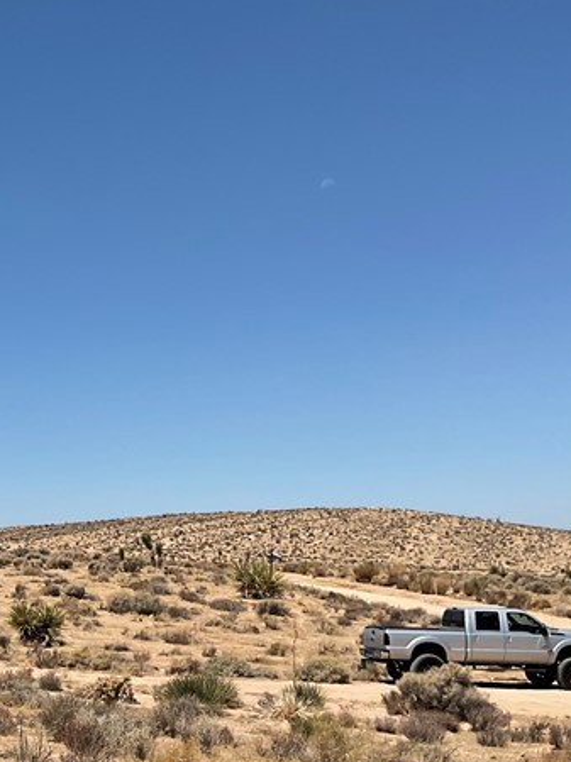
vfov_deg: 29.2
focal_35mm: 66
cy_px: 510
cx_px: -137
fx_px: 1453
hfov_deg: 20.6
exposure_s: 1/3125
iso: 16
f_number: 1.8
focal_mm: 3
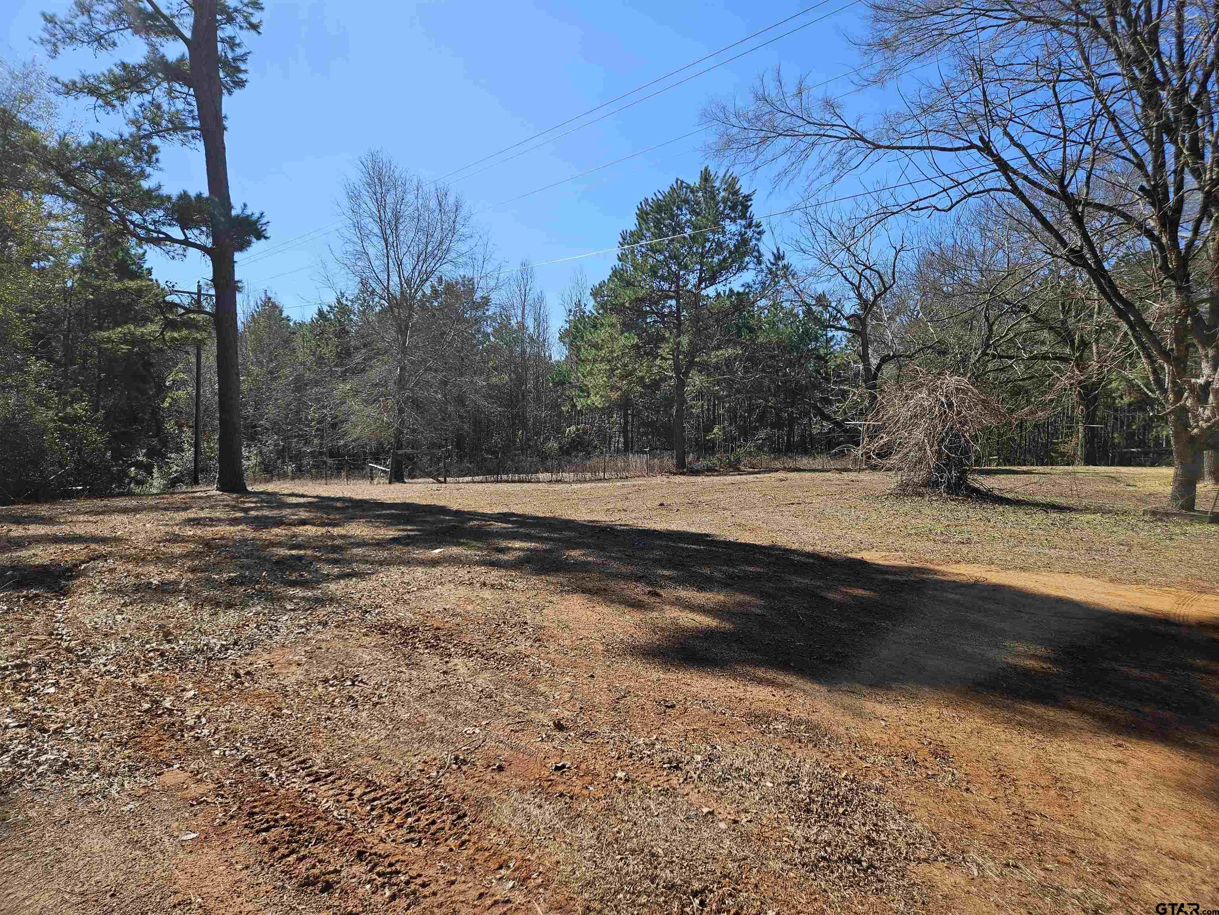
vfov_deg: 58.9
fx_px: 810
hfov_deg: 73.9
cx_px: 610
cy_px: 458
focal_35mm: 23
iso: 25
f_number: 1.8
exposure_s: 1/1339
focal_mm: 5.4
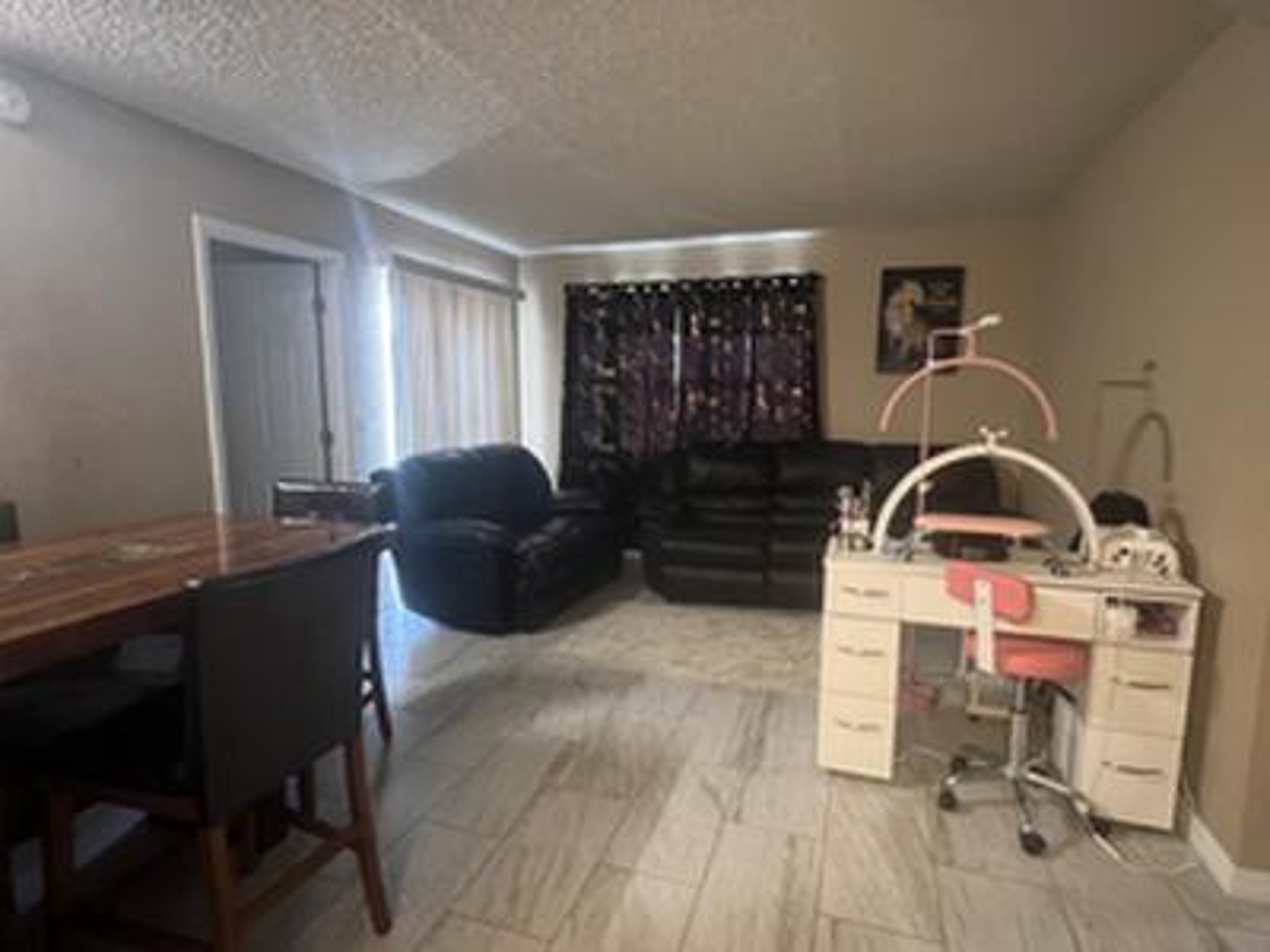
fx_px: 477
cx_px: 635
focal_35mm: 13
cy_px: 476
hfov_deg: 106.2
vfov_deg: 89.9
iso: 1000
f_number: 1.8
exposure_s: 1/40
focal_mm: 1.57
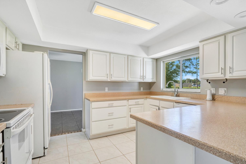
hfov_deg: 93.2
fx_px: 116
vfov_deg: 70.4
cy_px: 86
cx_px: 129
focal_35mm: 17
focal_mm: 16
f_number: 7.1
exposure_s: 1/100
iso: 640
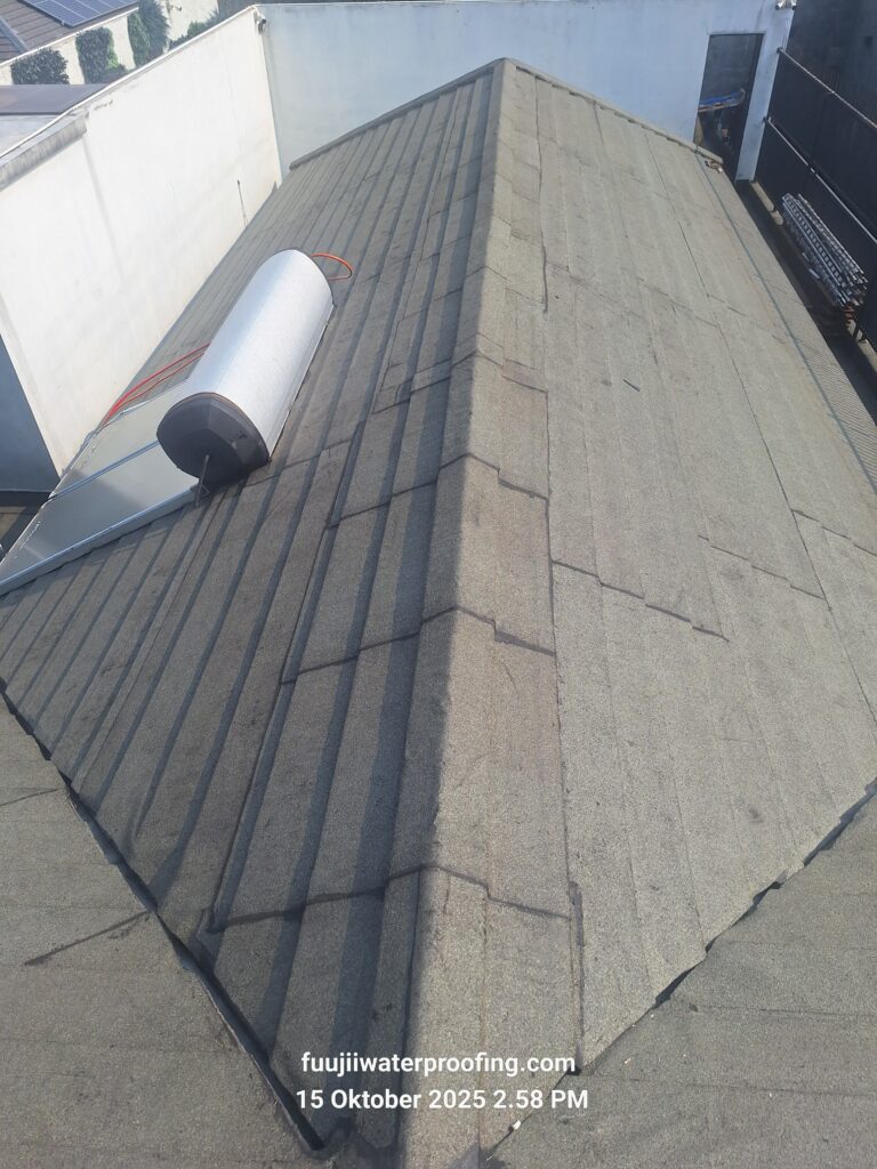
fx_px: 777
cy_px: 584
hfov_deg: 58.9
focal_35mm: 23
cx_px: 438
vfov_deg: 73.9
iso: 40
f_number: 1.8
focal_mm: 5.54
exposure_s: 1/3040
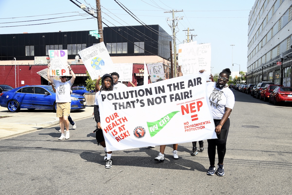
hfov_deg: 53.2
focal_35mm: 36
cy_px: 98
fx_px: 292
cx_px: 146
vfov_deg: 36.8
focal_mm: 24
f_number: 3.8
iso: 64
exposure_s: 1/250
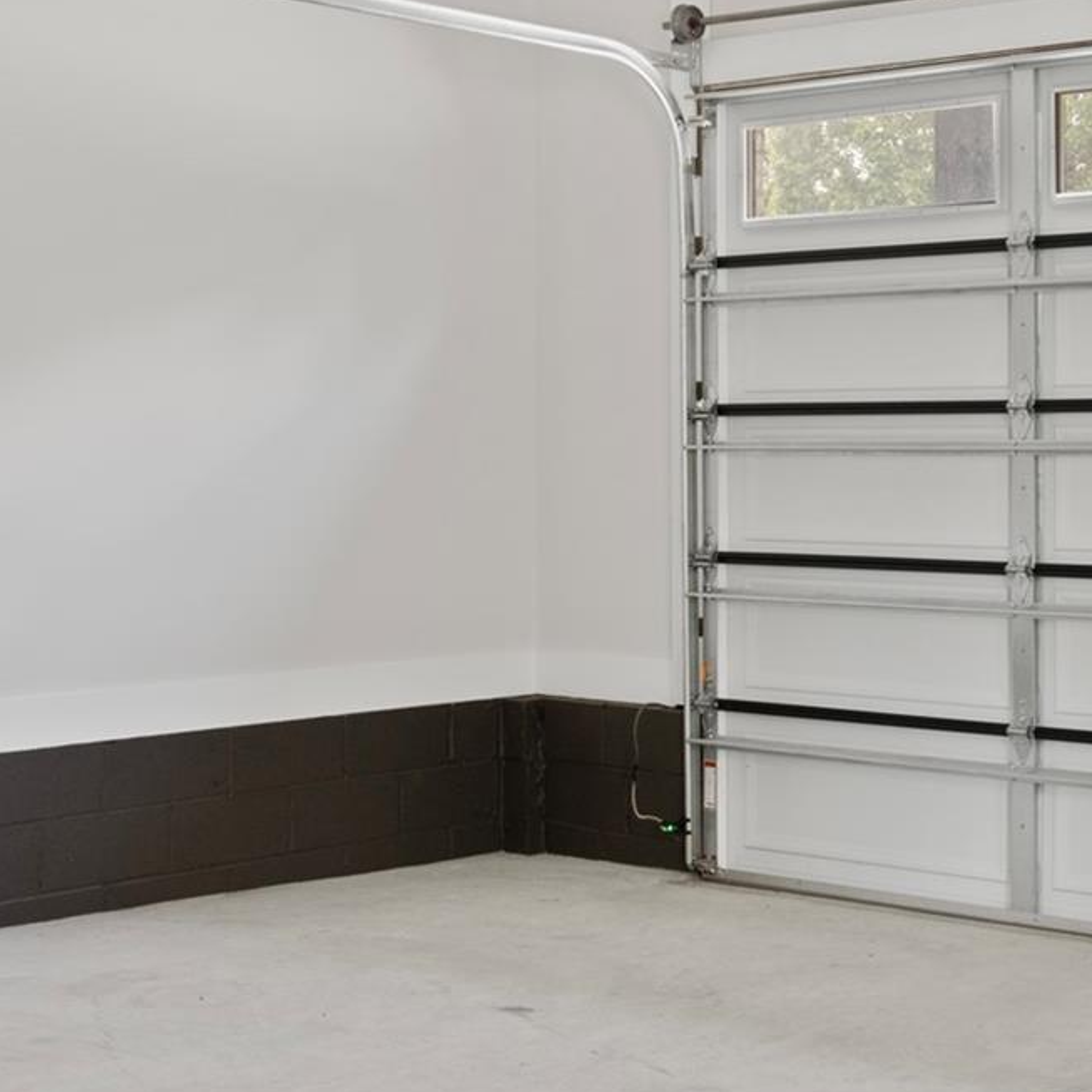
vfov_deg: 26.8
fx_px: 2284
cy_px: 678
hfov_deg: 25.7
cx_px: 1054
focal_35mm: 64
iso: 320
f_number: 9
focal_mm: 24
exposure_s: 1/4
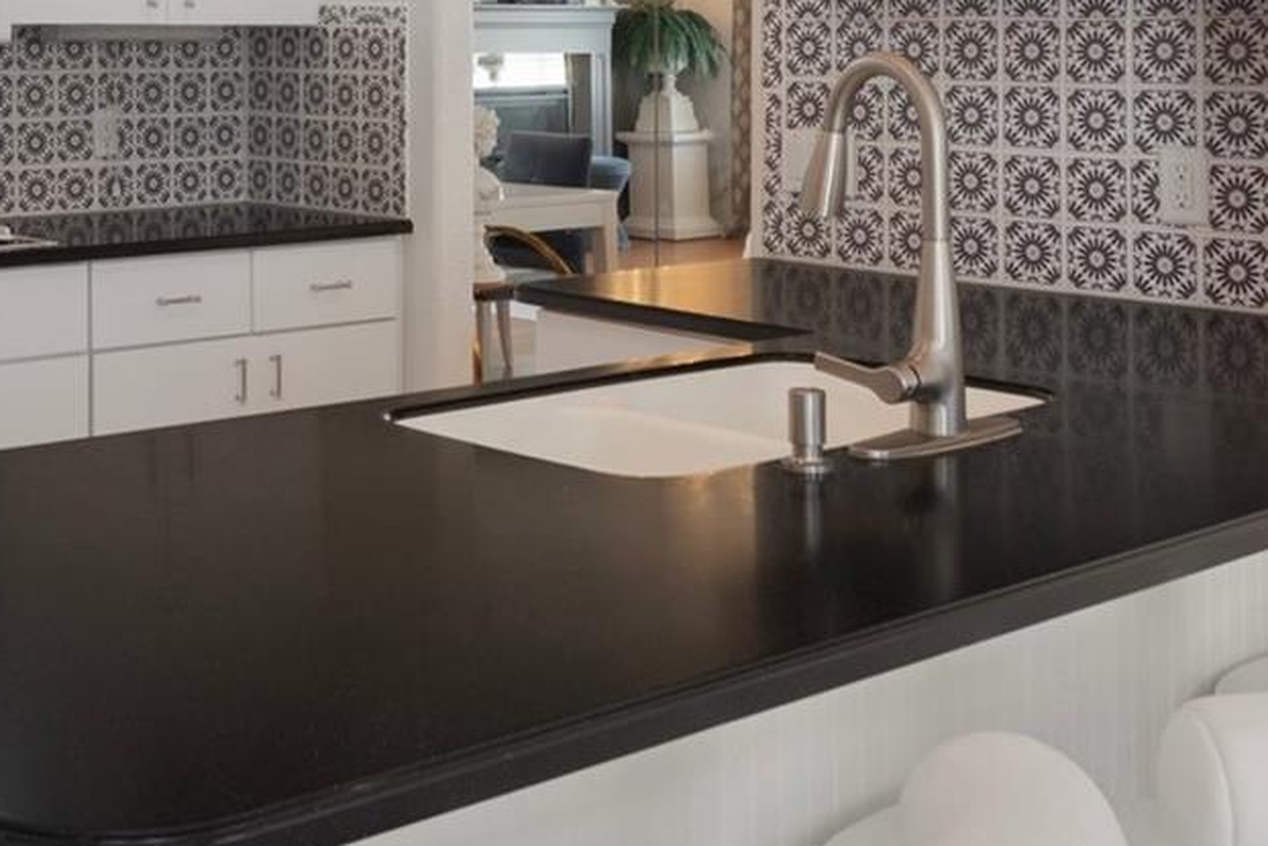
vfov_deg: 24.3
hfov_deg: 35.6
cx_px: 236
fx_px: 1902
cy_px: 71
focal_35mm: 54
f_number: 8
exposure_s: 1/2
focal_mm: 14
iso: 250
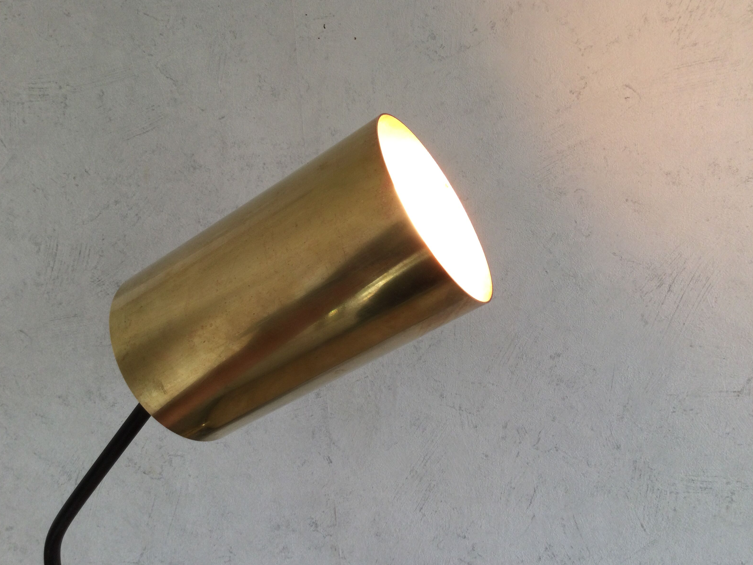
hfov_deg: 56.8
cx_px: 367
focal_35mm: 32
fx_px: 696
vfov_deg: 44.2
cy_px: 279
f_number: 2.4
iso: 32
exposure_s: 1/50
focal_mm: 3.3
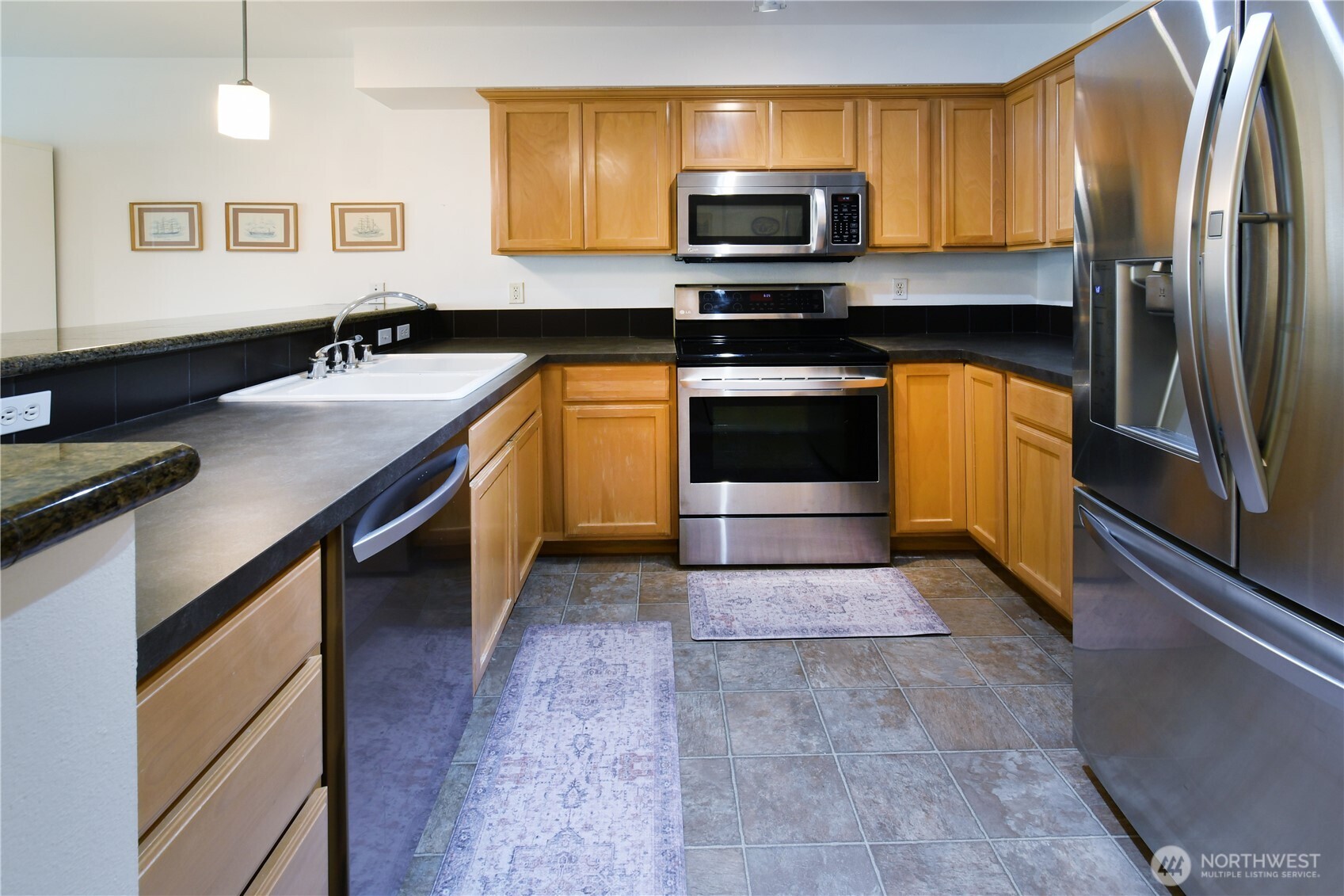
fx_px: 560
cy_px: 448
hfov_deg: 100.4
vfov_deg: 77.3
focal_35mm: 15
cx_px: 672
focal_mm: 10
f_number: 11
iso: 200
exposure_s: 1/2
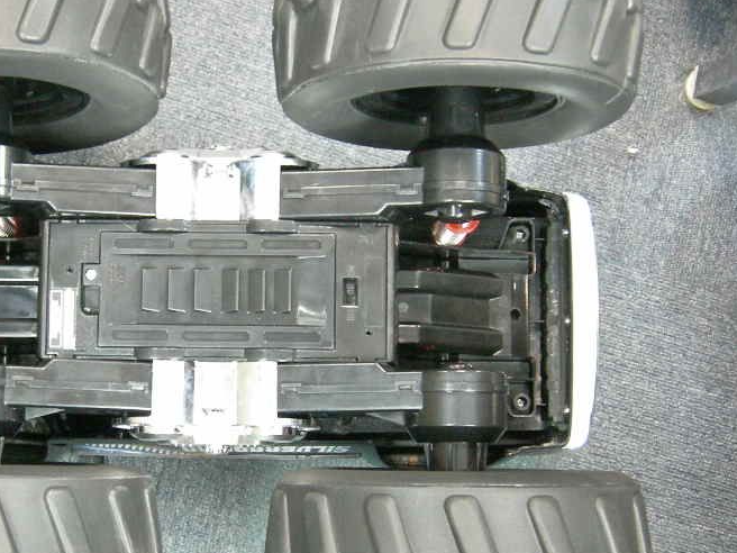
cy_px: 282
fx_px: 1661
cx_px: 211
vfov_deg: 18.9
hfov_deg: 24.8
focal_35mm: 78
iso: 400
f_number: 3.1
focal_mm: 10.4
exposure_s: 1/6.7
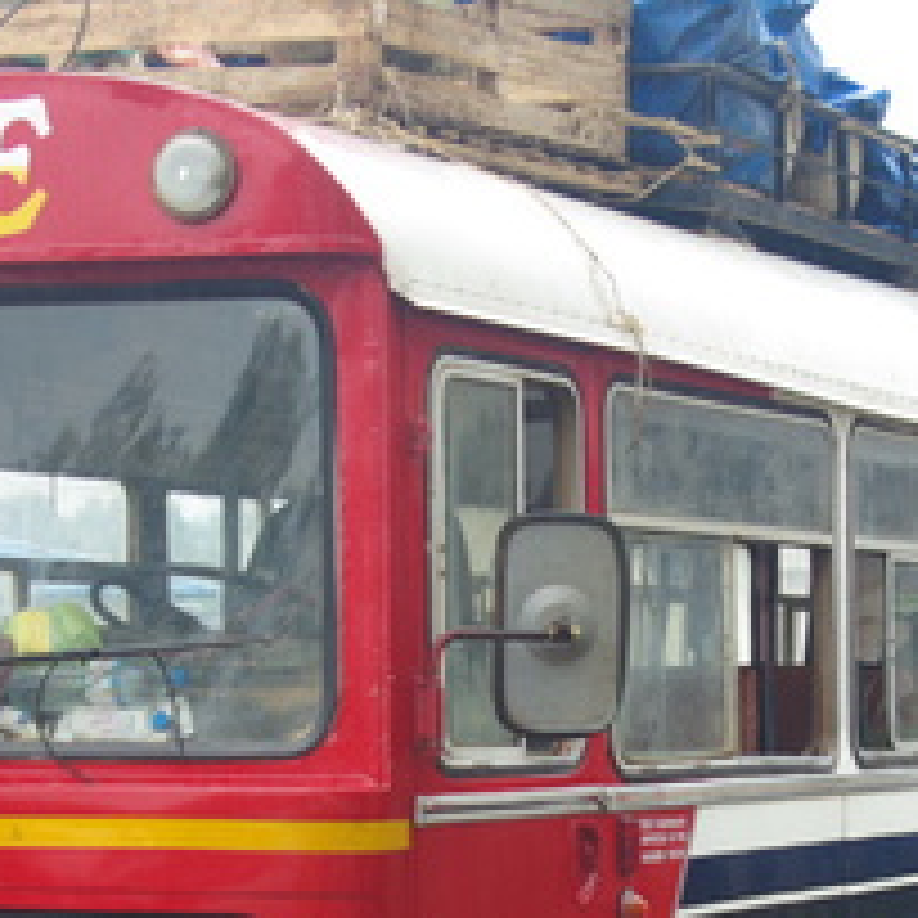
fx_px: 4211
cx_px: 472
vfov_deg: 12.4
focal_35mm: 140
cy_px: 722
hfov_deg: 12.4
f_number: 4.5
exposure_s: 1/45
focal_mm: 35
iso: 100
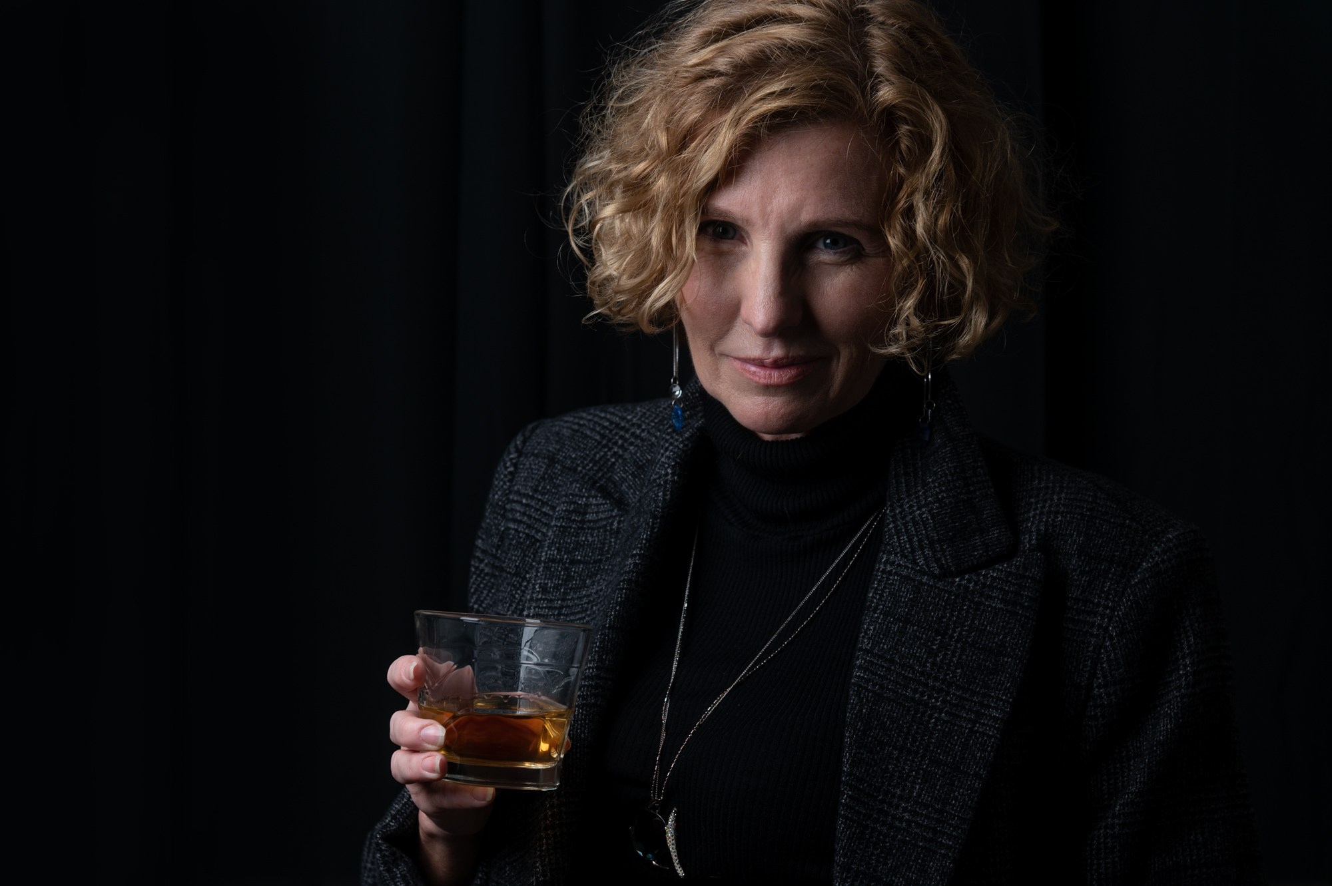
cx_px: 666
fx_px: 3883
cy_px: 443
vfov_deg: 13.0
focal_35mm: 105
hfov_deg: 19.5
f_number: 5.6
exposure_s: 1/60
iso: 100
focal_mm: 105
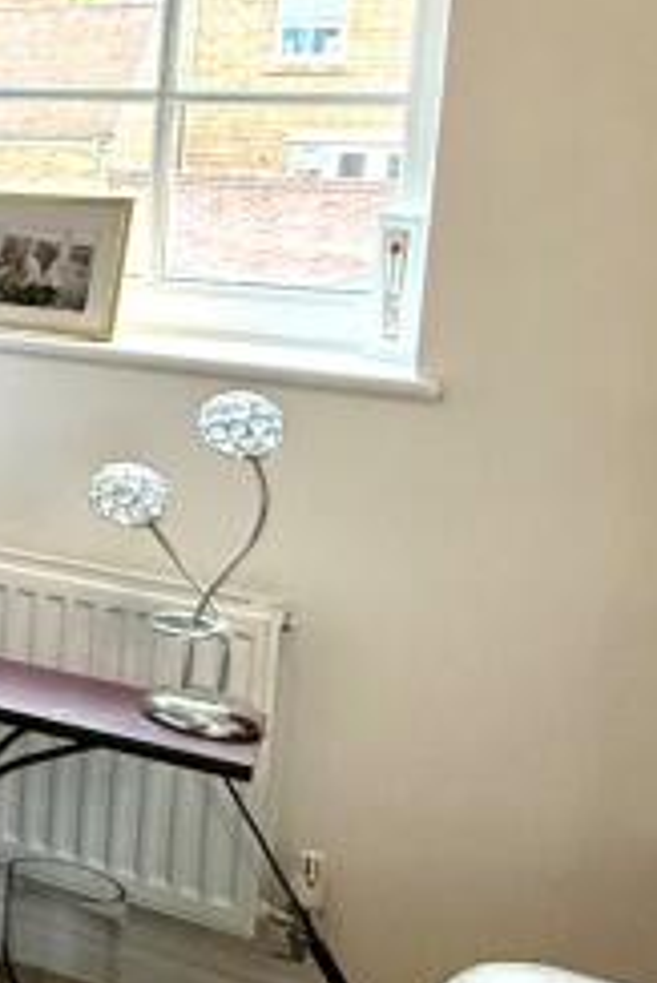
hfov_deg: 12.3
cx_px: -1201
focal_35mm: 61
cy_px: 226
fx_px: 1667
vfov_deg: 32.1
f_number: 2.2
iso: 250
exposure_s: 1/100
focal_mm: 2.22
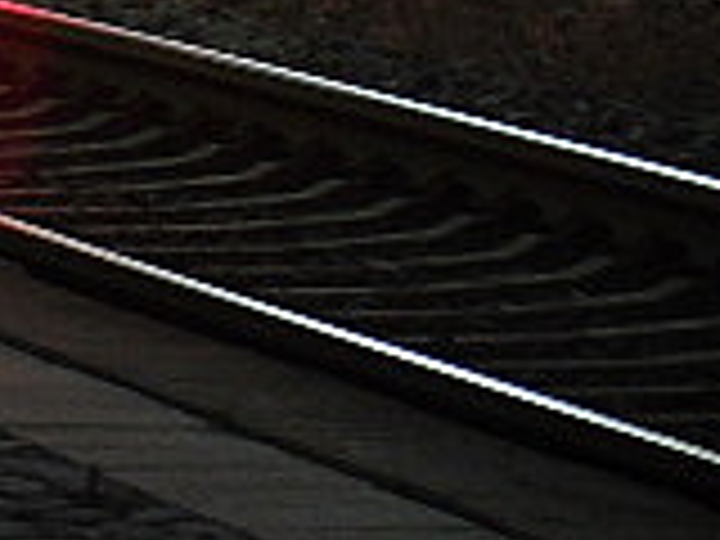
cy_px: -526
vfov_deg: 2.3
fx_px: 13561
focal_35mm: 652
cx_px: -1228
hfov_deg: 3.0
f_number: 5.2
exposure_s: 8
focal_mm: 18.1
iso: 80
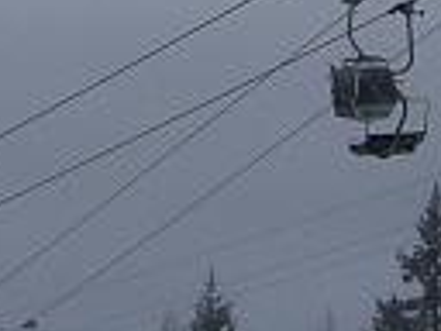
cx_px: 28
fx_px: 3019
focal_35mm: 237
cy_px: -365
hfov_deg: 8.3
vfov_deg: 6.1
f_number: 4.4
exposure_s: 1/1600
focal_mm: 6.3
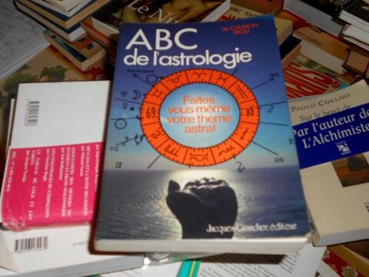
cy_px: 138
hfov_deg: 47.9
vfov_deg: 36.8
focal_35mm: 39
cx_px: 184
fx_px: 416
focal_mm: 6.7
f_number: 3.9
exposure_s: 1/30
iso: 80
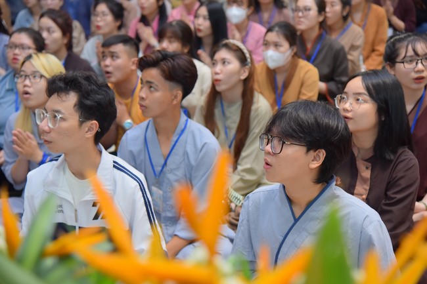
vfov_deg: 19.4
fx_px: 830
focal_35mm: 70
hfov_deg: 28.9
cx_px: 214
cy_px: 142
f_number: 4.5
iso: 1250
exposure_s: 1/125
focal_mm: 70
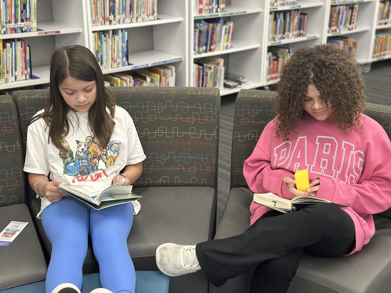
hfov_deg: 39.7
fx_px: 542
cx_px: 196
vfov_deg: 30.3
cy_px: 146
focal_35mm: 48
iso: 640
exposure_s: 1/38
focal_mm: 6.86
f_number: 1.78
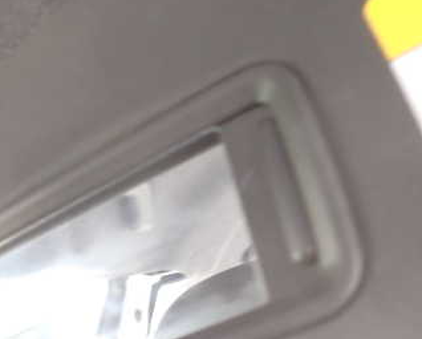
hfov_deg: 39.5
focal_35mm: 46
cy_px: 271
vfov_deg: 31.9
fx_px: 575
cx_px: 121
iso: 200
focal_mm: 4.5
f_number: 2
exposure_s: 1/30
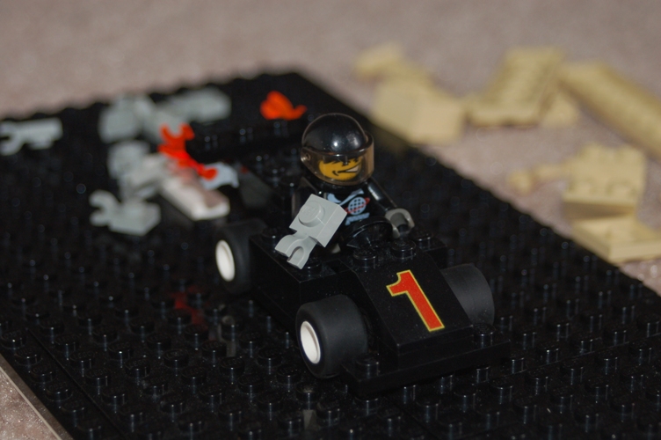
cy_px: 220
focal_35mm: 108
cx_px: 330
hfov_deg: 18.9
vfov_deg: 12.7
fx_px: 1981
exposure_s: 1/60
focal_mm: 72
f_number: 5.6
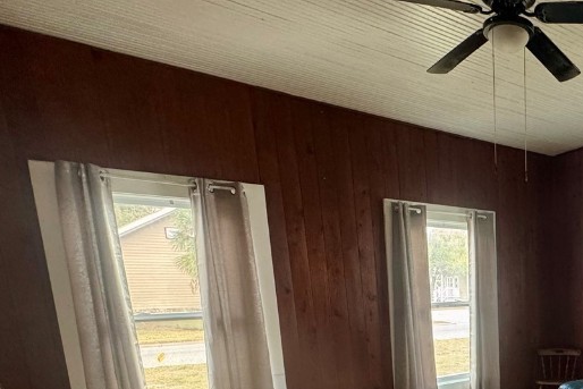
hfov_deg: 53.9
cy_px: 361
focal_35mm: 29
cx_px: 544
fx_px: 470
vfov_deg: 41.0
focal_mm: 2.22
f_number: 2.2
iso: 320
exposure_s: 1/99
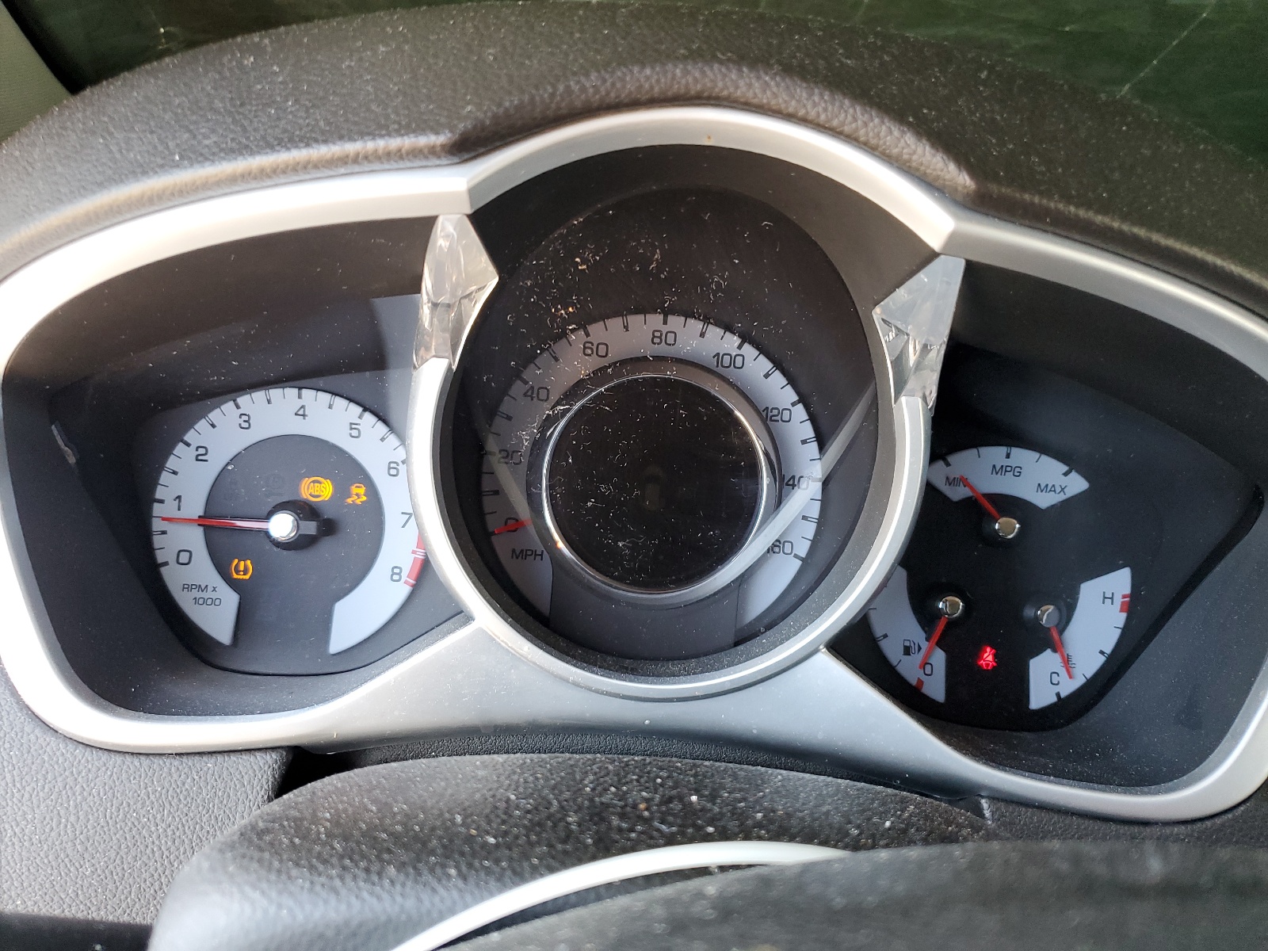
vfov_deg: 53.1
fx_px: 952
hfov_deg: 67.3
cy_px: 476
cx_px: 634
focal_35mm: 26
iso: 98
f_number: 1.5
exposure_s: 1/60.2
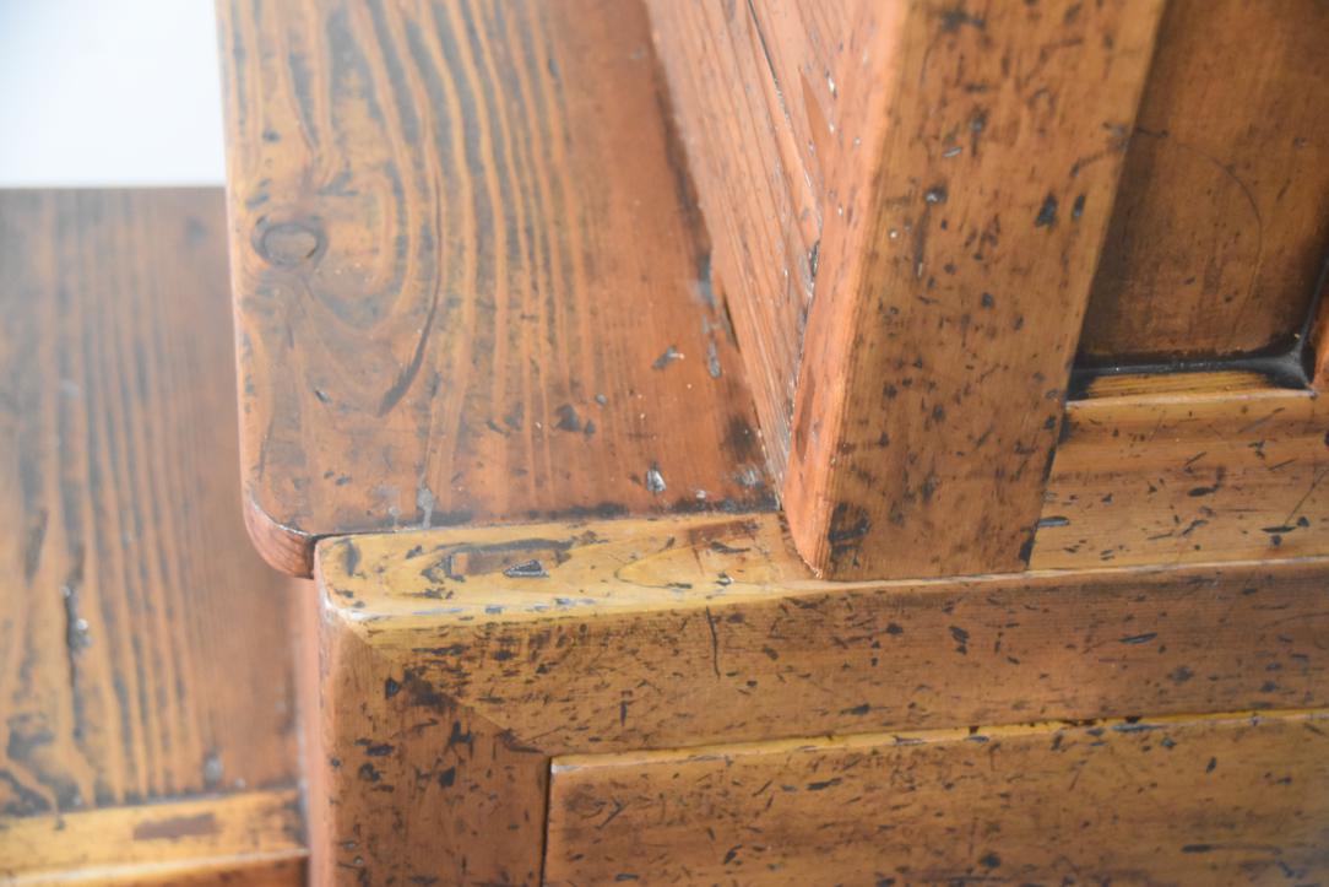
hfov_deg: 30.5
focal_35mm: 66
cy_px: 444
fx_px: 2437
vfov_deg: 20.6
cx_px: 664
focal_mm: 44
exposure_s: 1/60
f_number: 4.5
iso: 5000
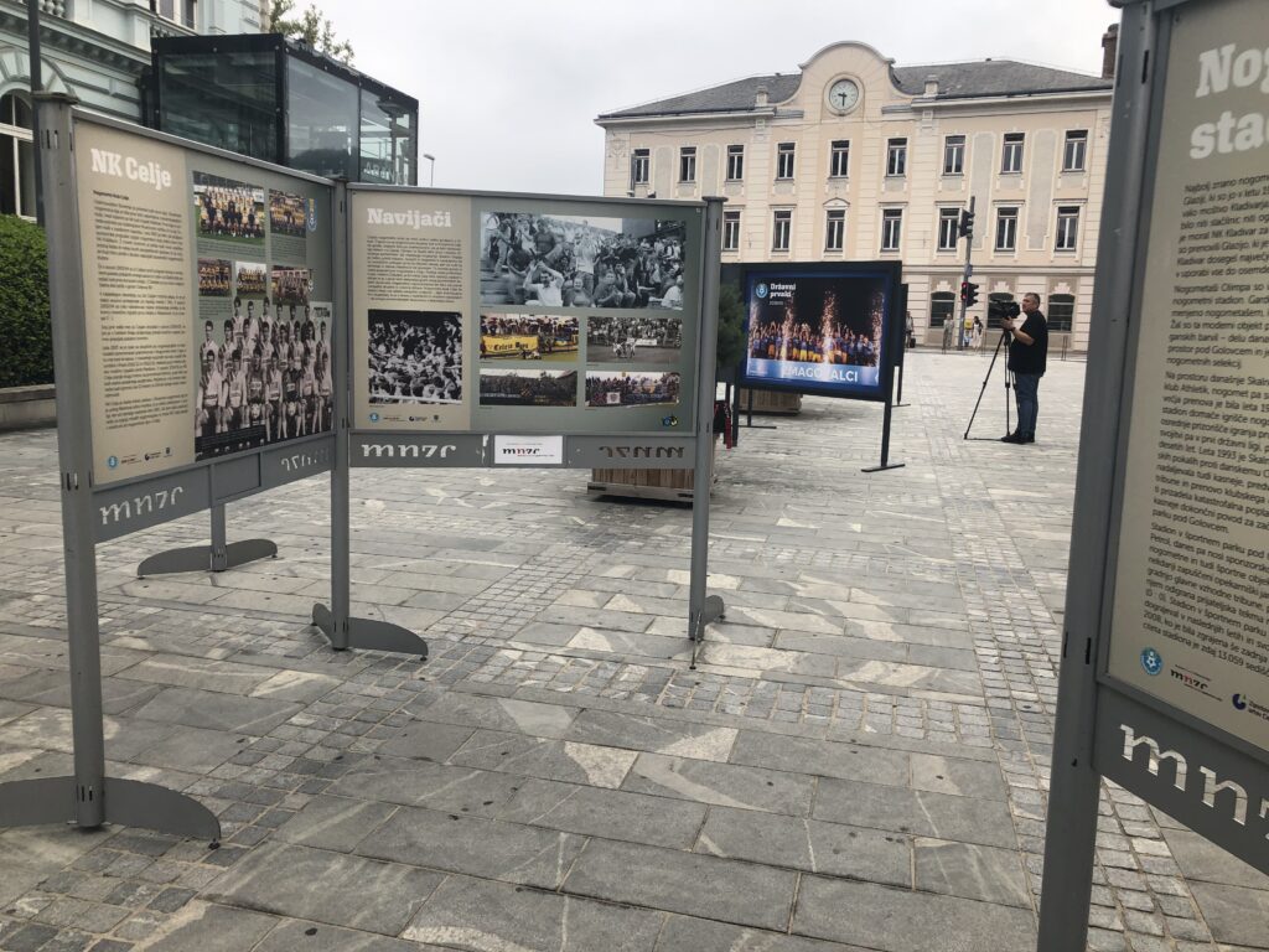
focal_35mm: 28
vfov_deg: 49.7
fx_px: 1026
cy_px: 476
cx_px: 634
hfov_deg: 63.4
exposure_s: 1/823
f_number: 1.8
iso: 20
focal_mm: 3.99
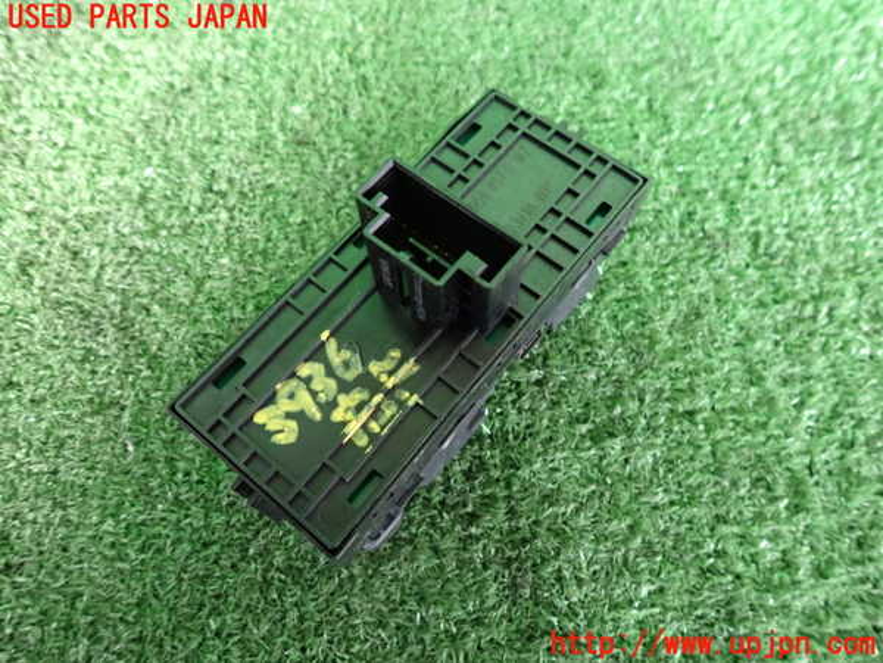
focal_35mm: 25
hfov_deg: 69.4
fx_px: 638
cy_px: 332
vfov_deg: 54.9
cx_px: 442
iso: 800
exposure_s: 1/25
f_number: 2
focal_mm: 4.5
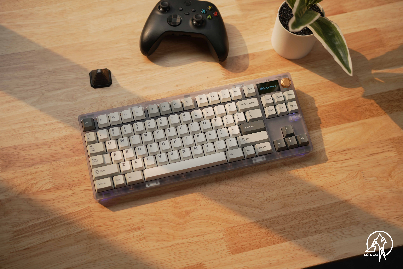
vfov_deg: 26.9
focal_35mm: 50
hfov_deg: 39.5
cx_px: 202
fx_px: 562
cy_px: 134
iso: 125
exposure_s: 1/640
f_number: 2.8
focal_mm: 50.2
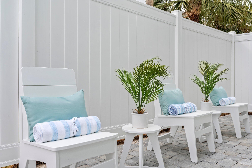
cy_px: 84
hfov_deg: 62.0
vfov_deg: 43.5
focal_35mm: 30
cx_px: 126
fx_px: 210
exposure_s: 1/320
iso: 100
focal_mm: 30
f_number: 9
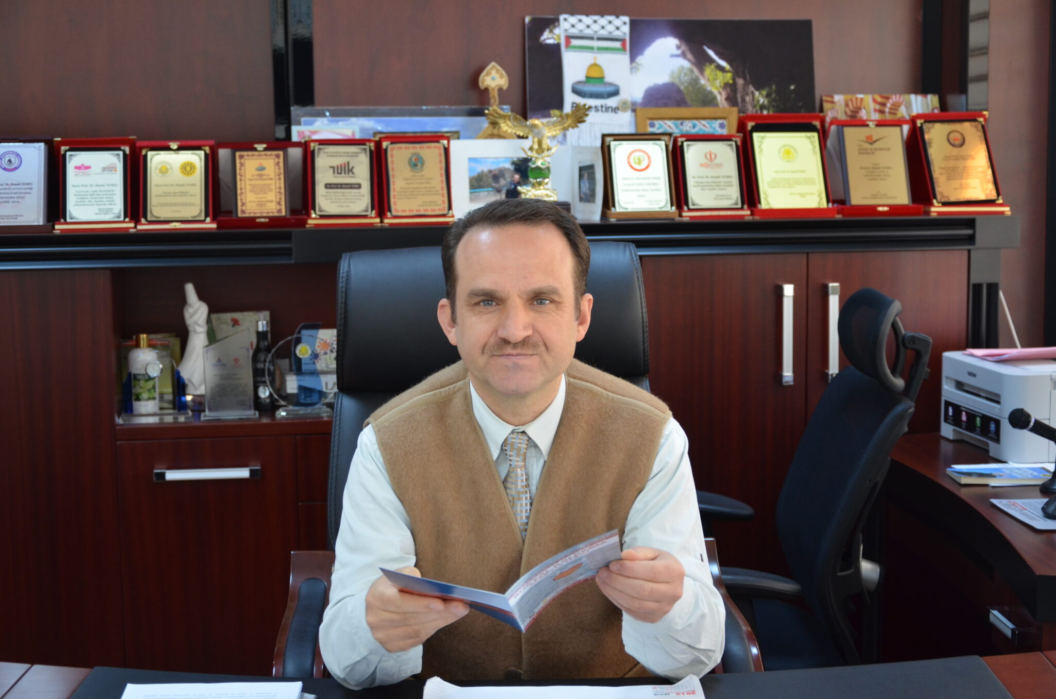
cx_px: 528
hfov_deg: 33.5
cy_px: 350
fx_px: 1756
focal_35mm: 60
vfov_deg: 22.5
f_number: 4.5
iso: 800
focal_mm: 40
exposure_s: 1/60
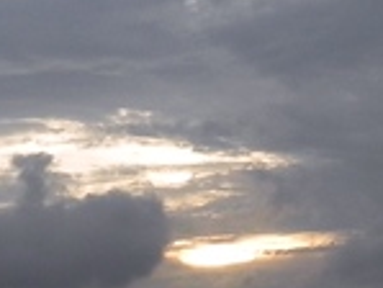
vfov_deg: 10.9
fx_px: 1506
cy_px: 112
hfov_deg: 14.5
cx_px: 270
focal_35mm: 136
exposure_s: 1/220
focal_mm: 5.2
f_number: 5.6
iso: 160
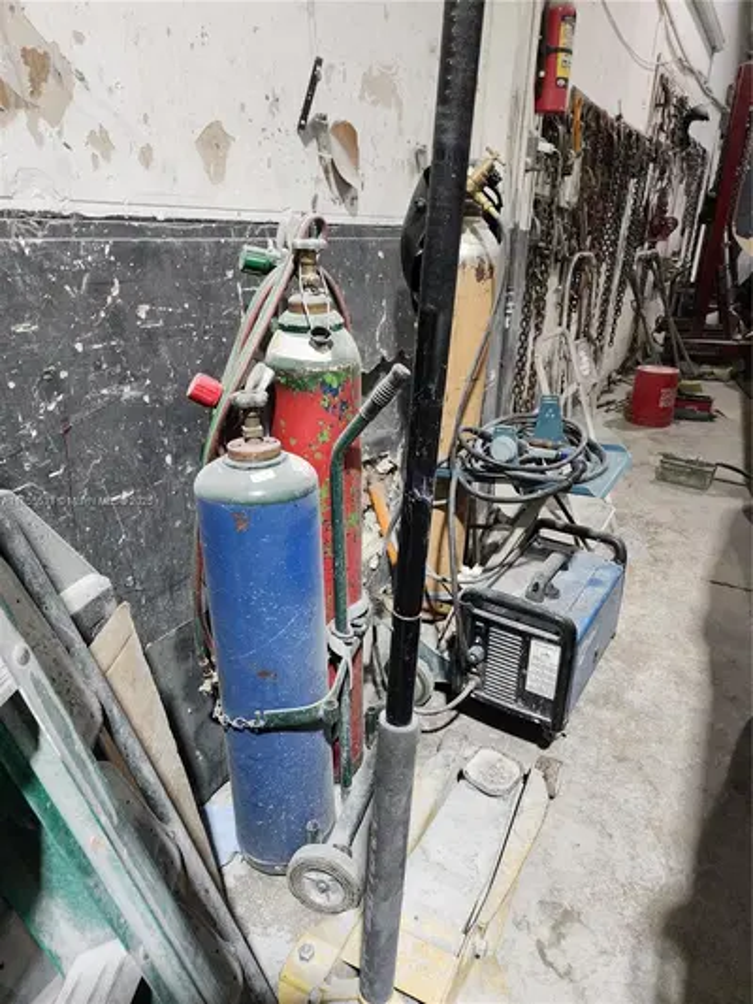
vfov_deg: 73.9
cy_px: 502
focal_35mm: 23
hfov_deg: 58.9
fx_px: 667
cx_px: 376
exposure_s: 1/120
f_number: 1.8
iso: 320
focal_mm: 6.4
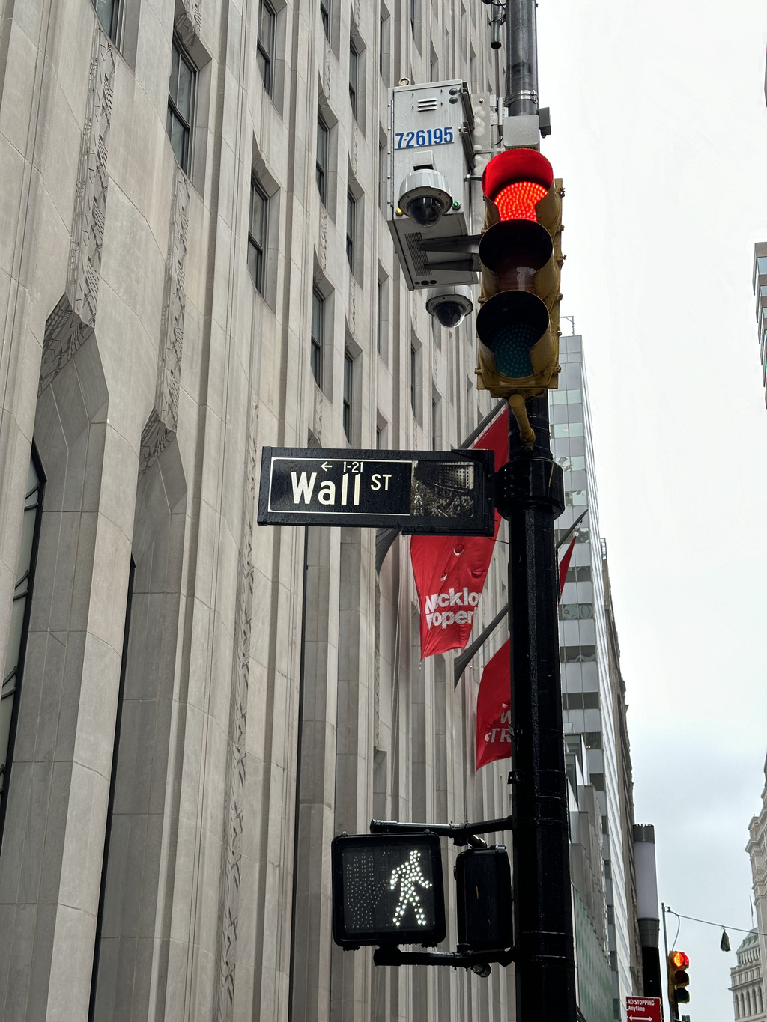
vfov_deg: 39.7
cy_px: 511
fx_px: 1418
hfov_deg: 30.3
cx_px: 384
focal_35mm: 48
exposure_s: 1/121
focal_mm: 6.86
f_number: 1.78
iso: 50
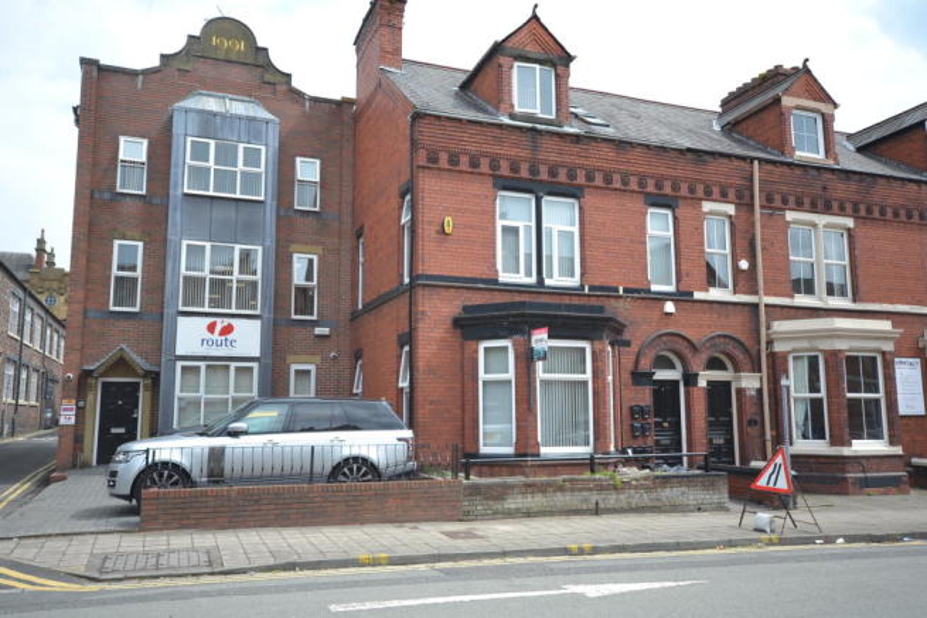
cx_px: 464
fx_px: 773
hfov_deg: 61.9
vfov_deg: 43.6
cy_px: 309
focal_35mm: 30
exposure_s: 1/125
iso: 100
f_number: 5.6
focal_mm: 20
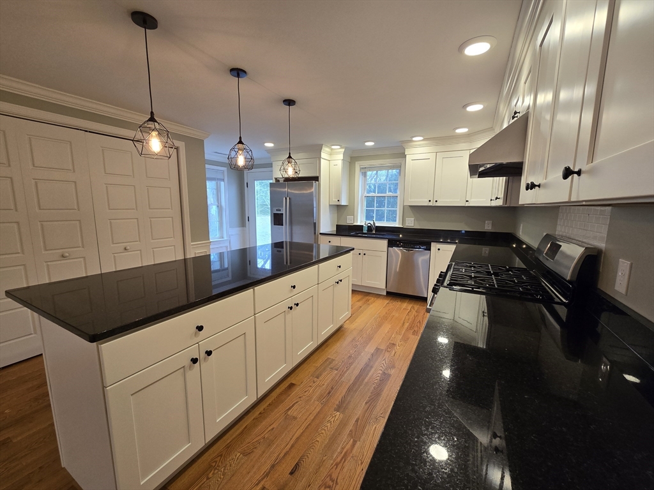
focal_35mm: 13
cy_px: 245
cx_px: 327
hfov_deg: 106.2
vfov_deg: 89.9
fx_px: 246
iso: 80
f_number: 2.2
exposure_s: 1/60
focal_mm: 2.2
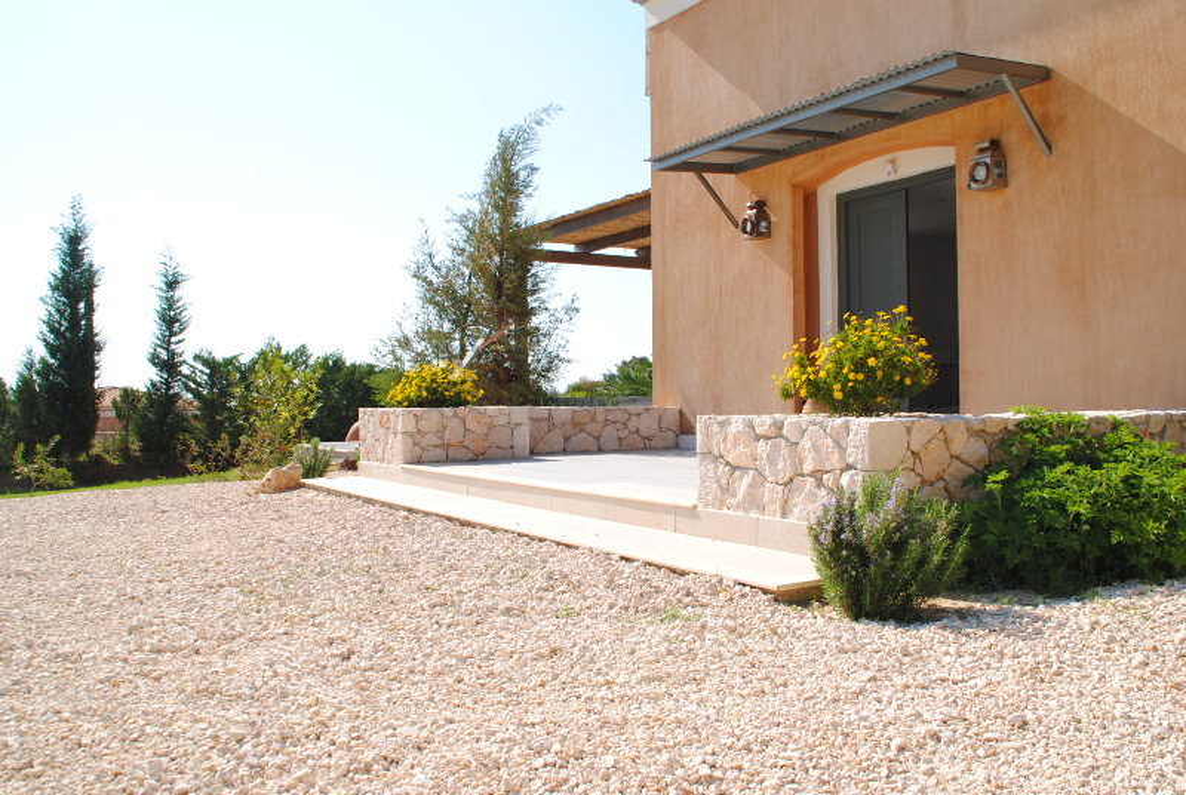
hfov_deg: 57.2
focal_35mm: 33
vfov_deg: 40.1
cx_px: 593
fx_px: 1089
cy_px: 398
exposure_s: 1/250
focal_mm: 22
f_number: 8
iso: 100
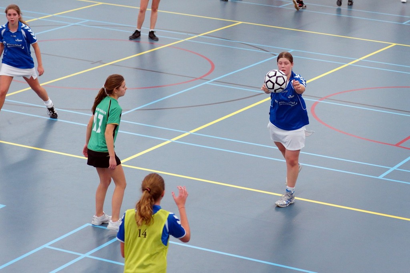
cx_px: 205
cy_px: 136
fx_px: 854
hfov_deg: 27.0
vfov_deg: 18.2
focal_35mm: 75
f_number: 2.2
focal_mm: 50
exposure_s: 1/250
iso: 640
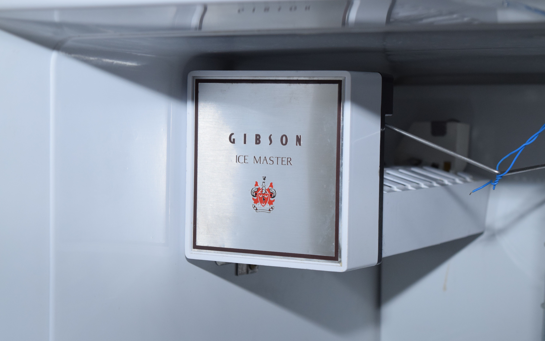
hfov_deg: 24.5
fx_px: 1255
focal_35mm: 85
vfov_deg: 15.5
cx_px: 273
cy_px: 170
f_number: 5.6
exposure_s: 1/125
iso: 800
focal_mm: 55
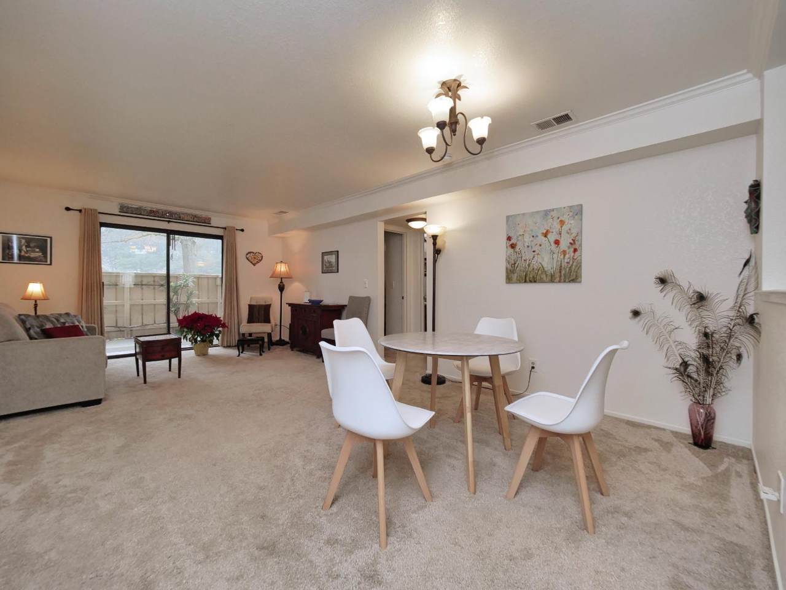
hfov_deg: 102.1
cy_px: 295
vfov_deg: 85.7
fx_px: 318
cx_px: 393
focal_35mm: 14
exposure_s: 1/160
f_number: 4.5
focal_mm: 7
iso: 800
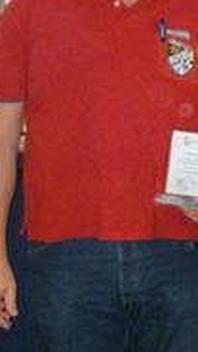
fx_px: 1251
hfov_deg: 8.7
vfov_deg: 16.0
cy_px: 194
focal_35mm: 134
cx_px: 360
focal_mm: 6.3
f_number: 3.3
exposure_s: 1/50
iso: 400
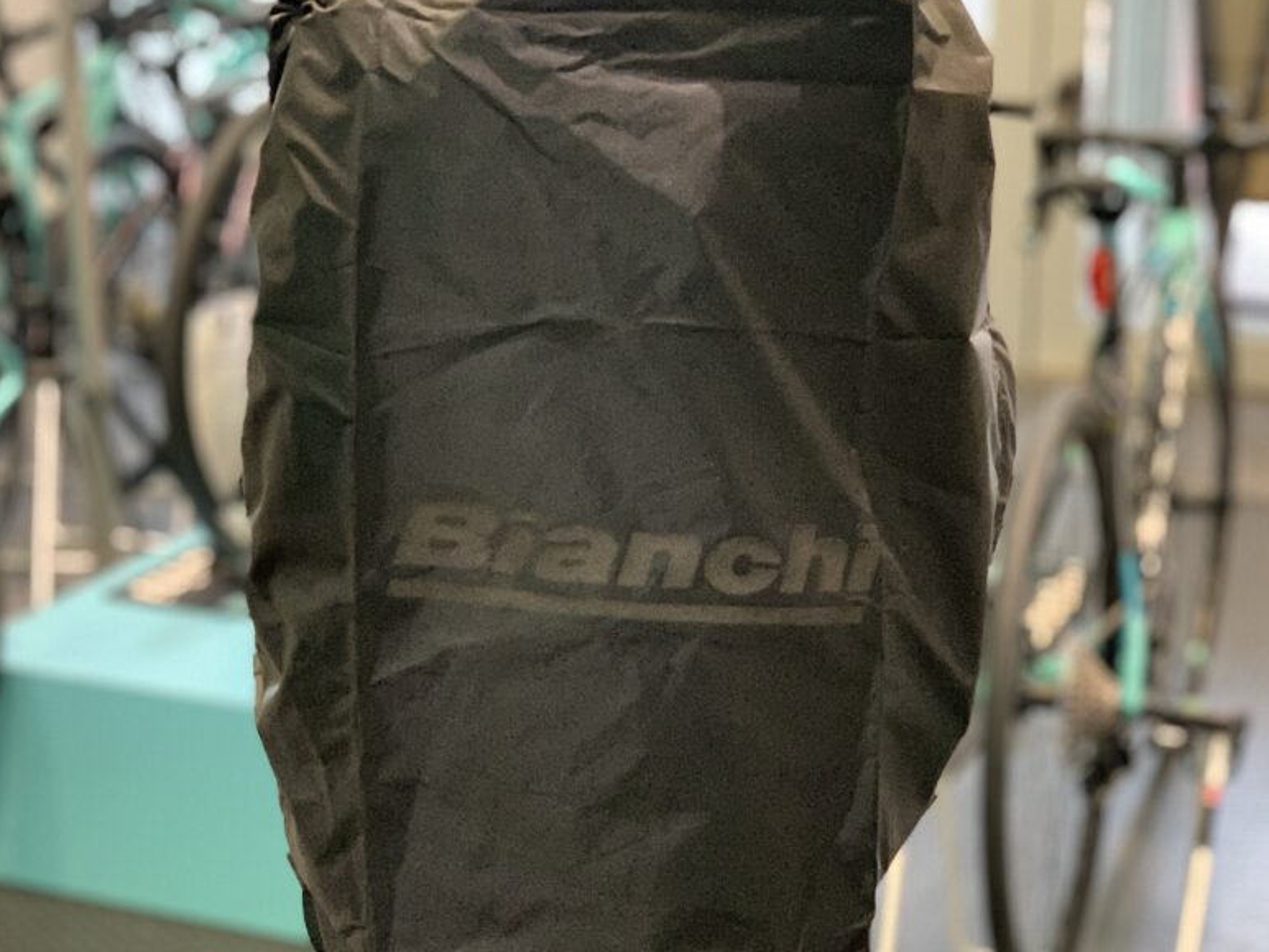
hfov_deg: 28.1
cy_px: 452
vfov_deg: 21.3
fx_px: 2529
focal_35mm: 69
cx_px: 572
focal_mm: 6
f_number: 2.4
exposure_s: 1/60
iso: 400
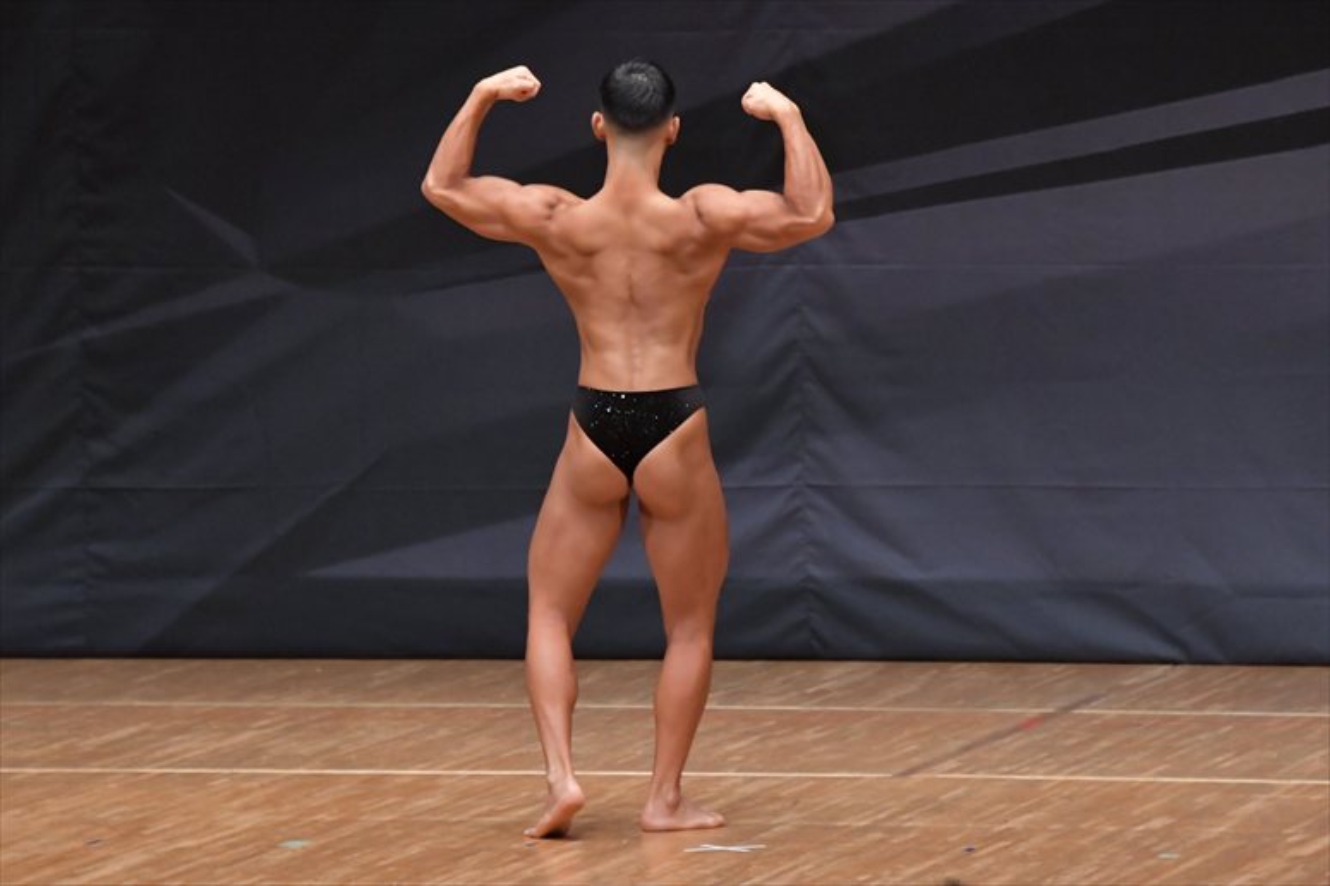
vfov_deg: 4.8
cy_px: 443
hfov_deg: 7.2
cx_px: 665
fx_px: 10524
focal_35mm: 285
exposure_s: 1/400
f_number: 5.6
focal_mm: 190
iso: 6400
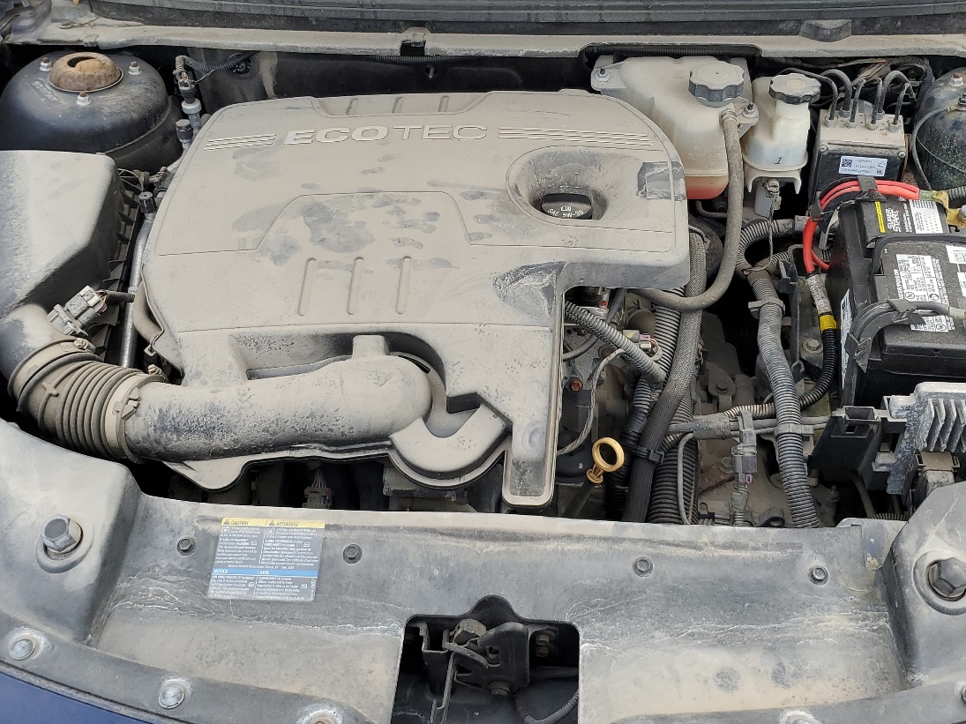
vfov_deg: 37.6
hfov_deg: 48.9
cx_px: 527
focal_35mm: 38
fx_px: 1060
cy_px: 307
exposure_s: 1/476
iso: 50
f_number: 1.5
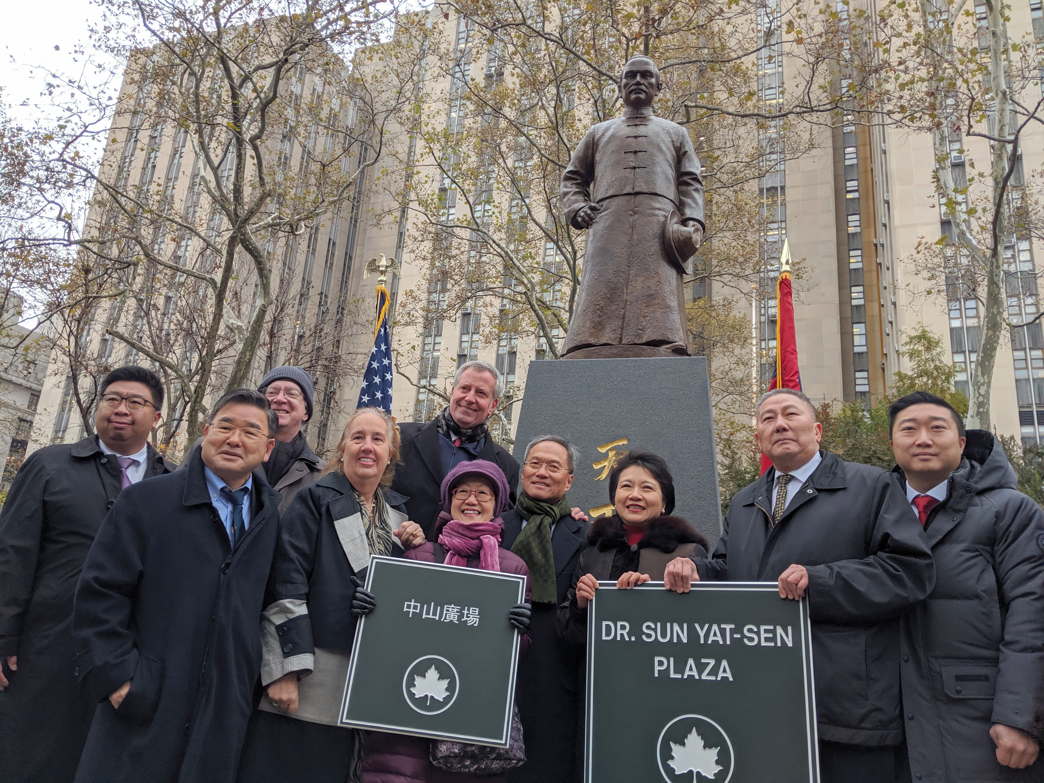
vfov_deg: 51.4
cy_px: 392
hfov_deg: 65.3
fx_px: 814
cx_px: 522
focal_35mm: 27
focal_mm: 4.44
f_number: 1.8
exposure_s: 1/227
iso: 75
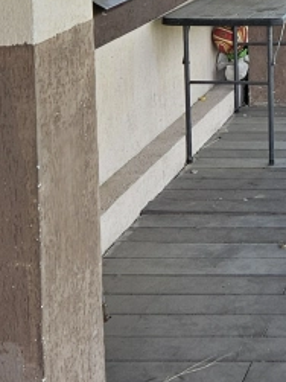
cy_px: -90
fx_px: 1092
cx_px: 421
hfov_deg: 14.0
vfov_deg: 18.7
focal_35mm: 99
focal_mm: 5.4
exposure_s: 1/460
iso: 40
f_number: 1.8
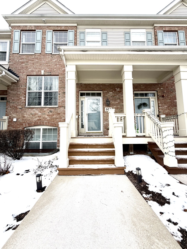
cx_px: 94
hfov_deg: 85.7
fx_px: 101
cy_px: 124
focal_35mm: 14
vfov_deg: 102.1
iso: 50
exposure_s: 1/502
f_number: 2.2
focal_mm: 2.22
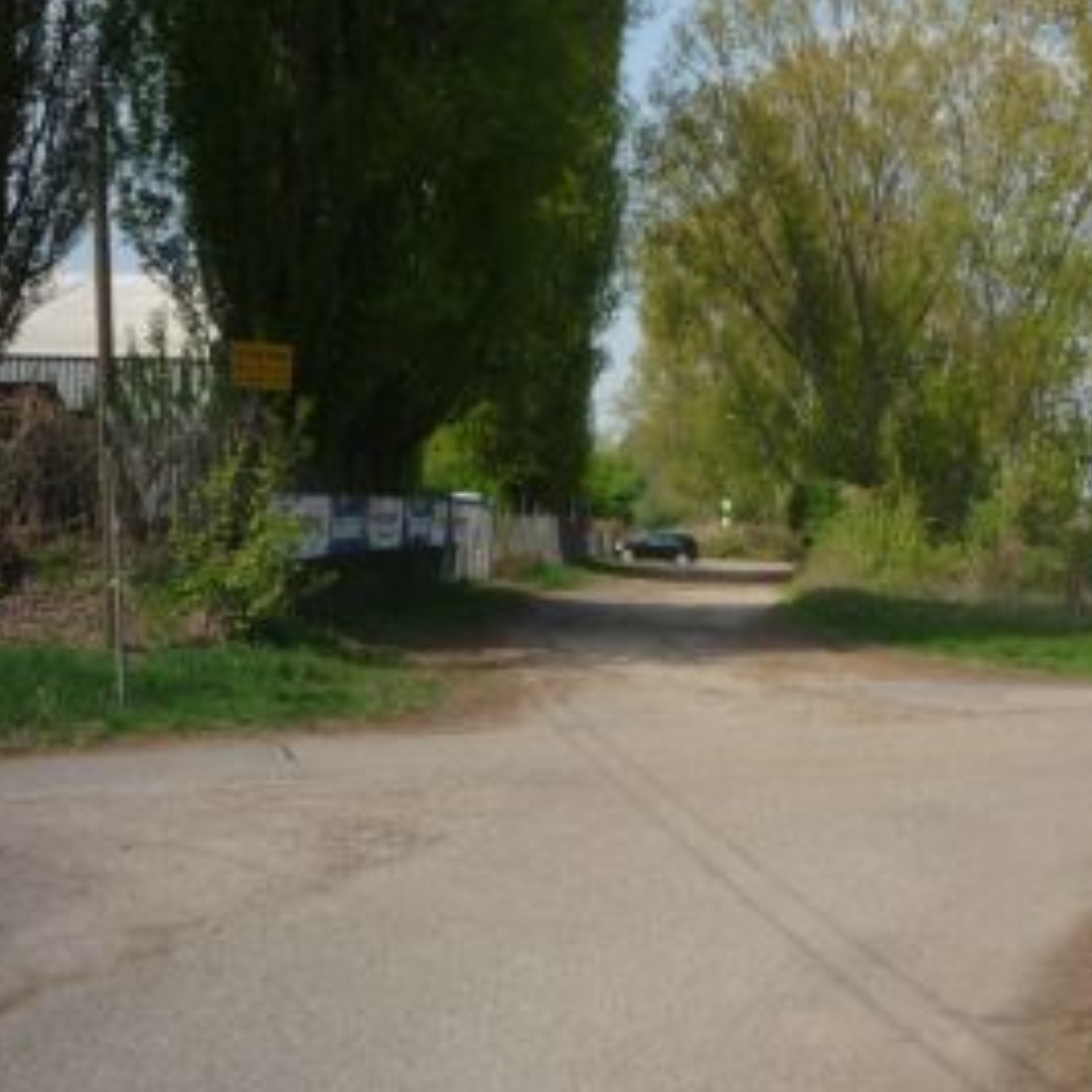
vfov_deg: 33.3
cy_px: 435
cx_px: 825
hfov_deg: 32.7
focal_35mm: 51
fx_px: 1820
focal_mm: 5.2
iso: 100
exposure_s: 1/400
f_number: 5.6
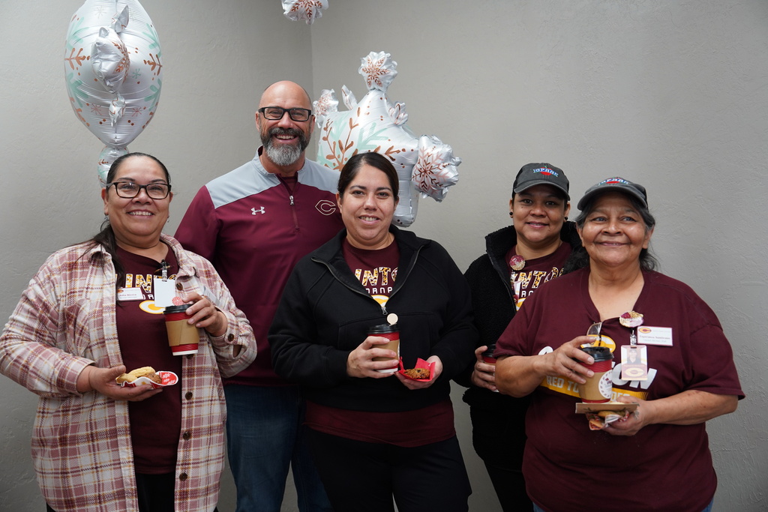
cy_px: 256
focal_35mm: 43
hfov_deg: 45.4
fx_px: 917
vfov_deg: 31.2
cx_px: 384
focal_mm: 43
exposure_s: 1/160
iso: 1600
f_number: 4.5
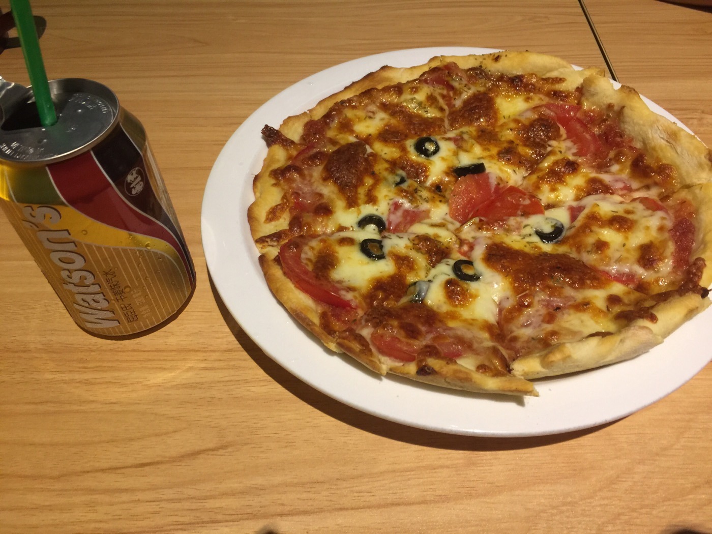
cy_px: 267
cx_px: 356
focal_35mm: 29
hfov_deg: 61.7
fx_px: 596
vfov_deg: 48.2
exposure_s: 1/15
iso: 64
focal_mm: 4.15
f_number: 2.2
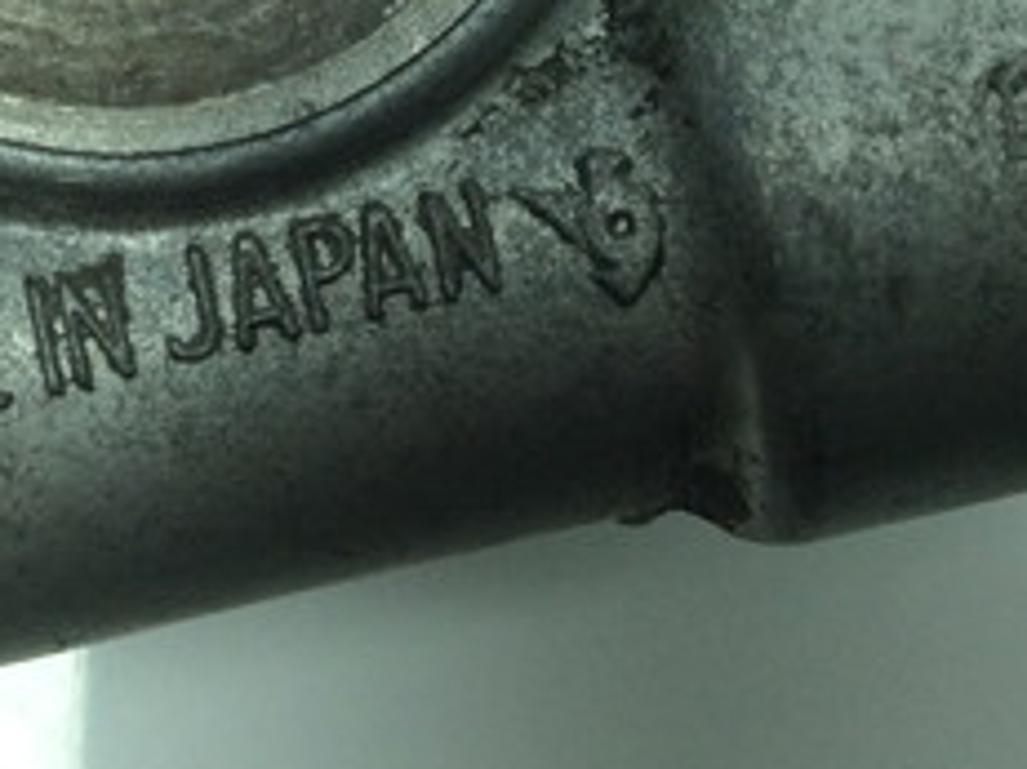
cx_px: 249
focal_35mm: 83
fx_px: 2461
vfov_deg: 17.1
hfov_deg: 23.3
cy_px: -124
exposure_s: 1/287
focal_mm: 3.3
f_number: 2.4
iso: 32
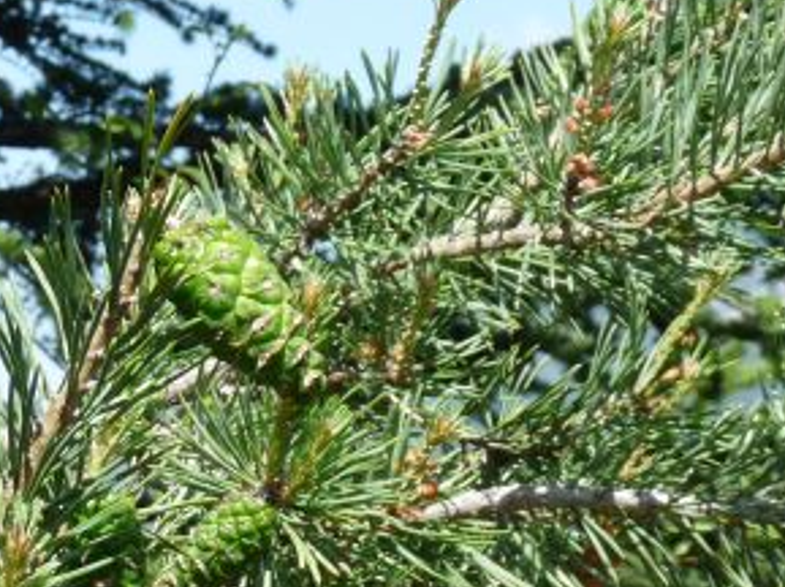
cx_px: -258
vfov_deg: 9.3
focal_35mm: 158
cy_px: 514
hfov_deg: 12.1
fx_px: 3579
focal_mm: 10.1
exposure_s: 1/200
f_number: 5.6
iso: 100
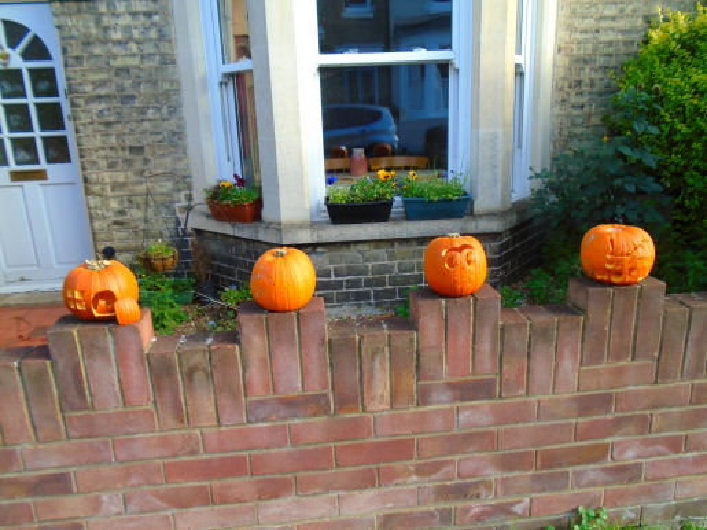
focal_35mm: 26
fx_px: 531
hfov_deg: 67.3
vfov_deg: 53.0
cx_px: 354
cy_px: 265
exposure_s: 1/160
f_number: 3.2
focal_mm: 4.6
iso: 100
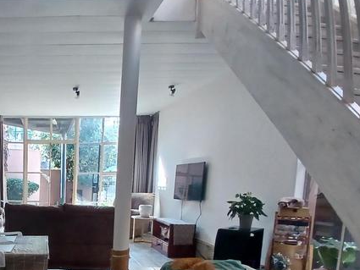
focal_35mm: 32
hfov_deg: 49.5
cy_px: 243
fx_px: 333
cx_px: 25
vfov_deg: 40.8
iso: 100
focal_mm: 1.4
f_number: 2.2
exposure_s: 1/33.3
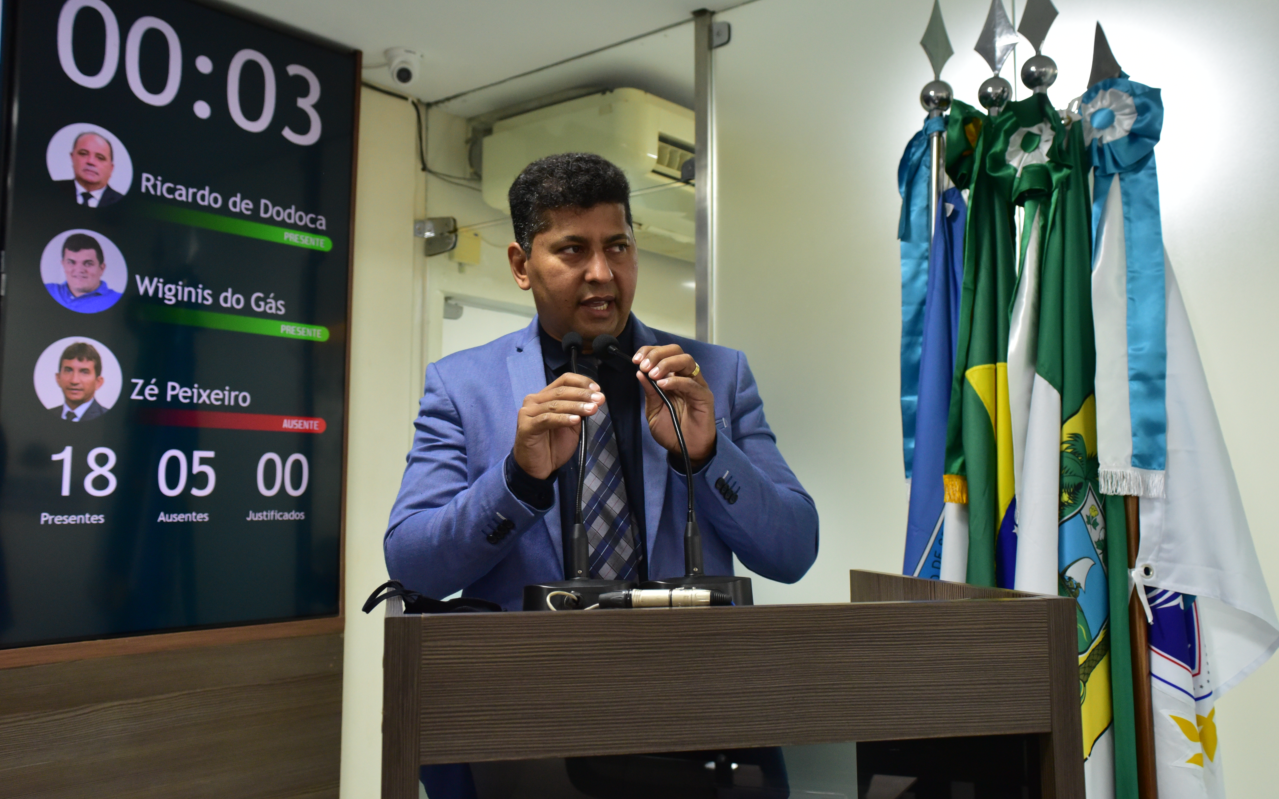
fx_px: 1150
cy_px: 381
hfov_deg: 58.1
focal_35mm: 33
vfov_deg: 38.3
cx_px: 640
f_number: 3.5
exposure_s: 1/80
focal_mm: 32
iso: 2500
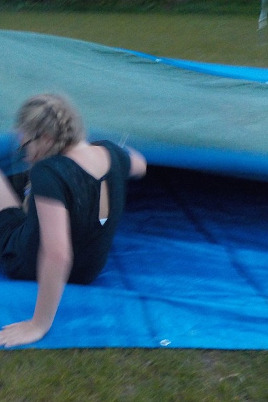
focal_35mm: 52
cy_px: 226
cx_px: -18
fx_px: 580
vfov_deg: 38.1
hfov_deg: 24.5
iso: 400
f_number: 3.3
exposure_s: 1/15
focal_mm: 4.1
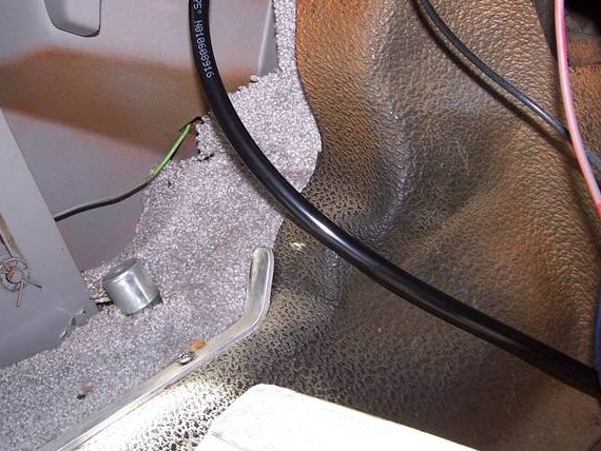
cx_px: 280
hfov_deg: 35.5
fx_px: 938
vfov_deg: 26.9
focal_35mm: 54
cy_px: 150
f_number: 2.8
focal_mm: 6.3
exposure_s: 1/60
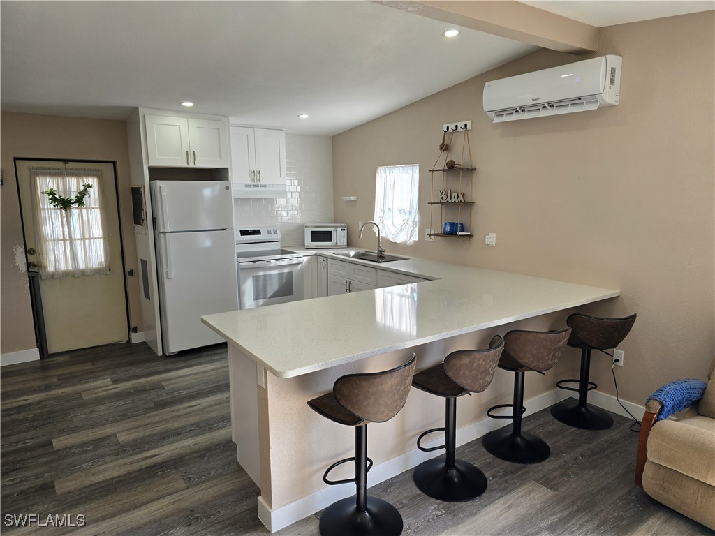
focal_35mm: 23
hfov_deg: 73.9
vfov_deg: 58.9
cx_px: 358
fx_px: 475
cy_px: 268
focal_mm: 6.3
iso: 25
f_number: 1.7
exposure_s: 1/120
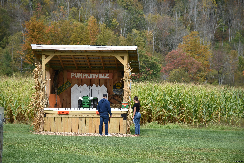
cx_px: 122
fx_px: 1179
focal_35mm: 174
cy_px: 82
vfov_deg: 7.9
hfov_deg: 11.8
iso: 200
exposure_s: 1/500
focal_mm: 116
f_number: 8
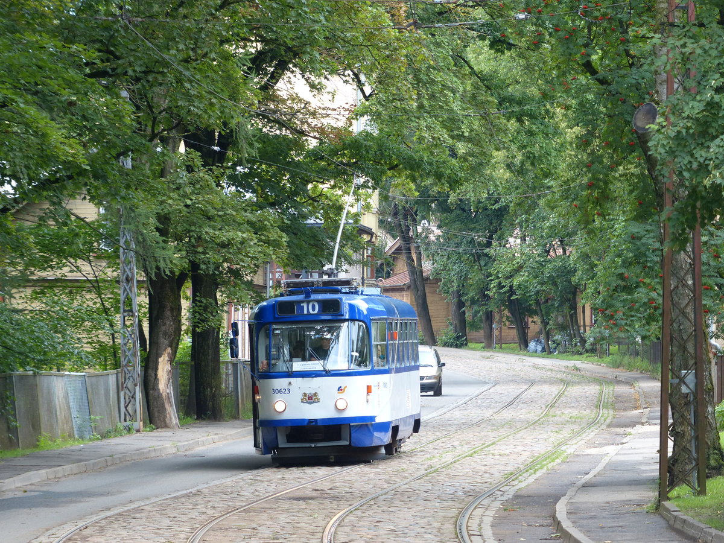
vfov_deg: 5.9
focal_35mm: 254
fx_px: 5312
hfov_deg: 7.8
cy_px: 272
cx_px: 362
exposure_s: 1/160
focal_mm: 45.7
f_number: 3.2
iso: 200
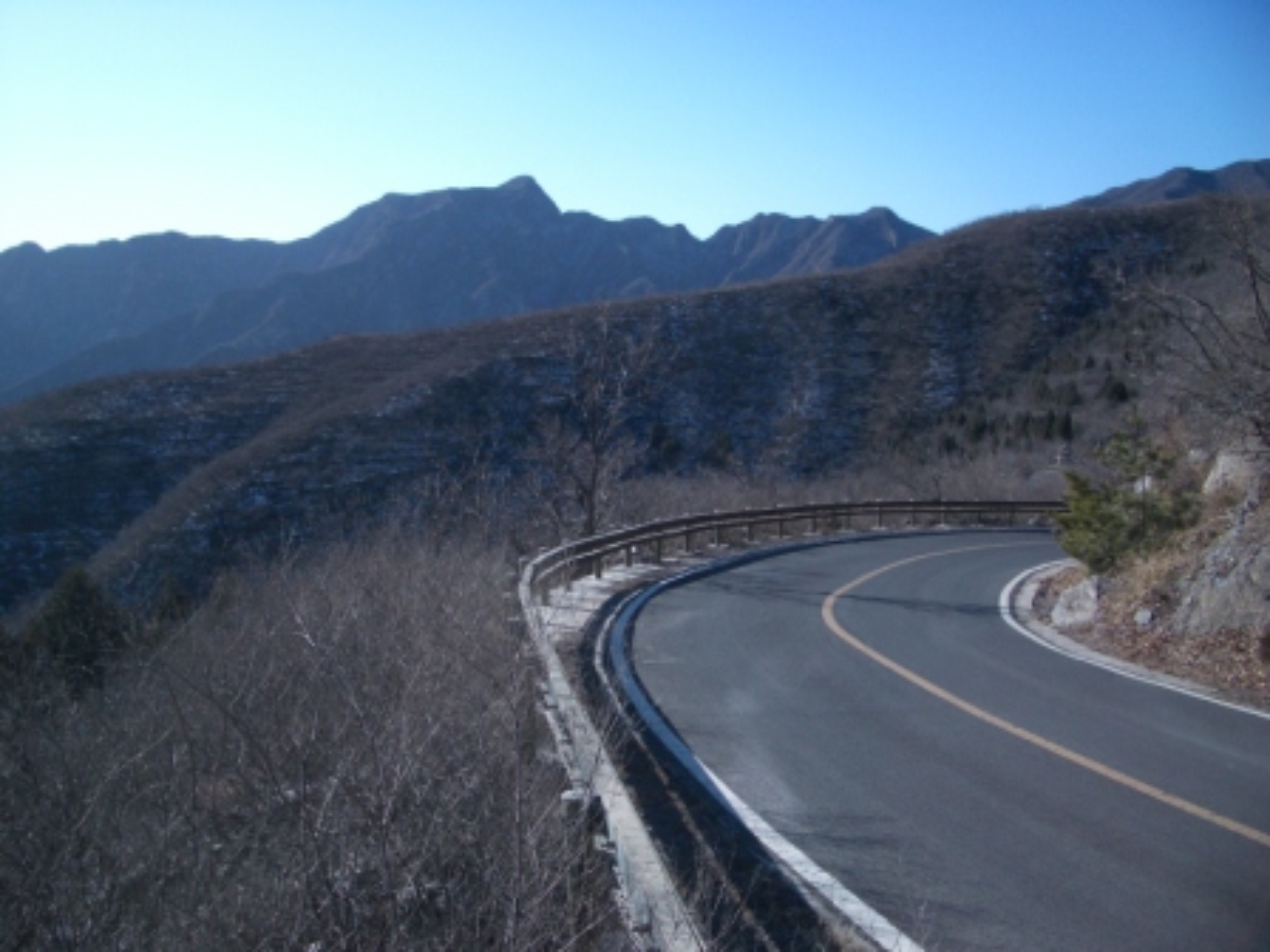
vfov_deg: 40.7
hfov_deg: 52.6
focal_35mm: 35
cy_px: 476
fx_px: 1284
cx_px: 635
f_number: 4.3
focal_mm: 5.8
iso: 50
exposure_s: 1/400
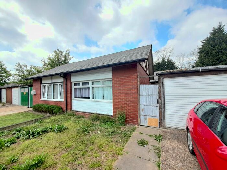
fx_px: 85
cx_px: 114
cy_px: 85
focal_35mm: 13
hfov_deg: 106.2
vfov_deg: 89.9
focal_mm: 1.42
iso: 40
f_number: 2.2
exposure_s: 1/294
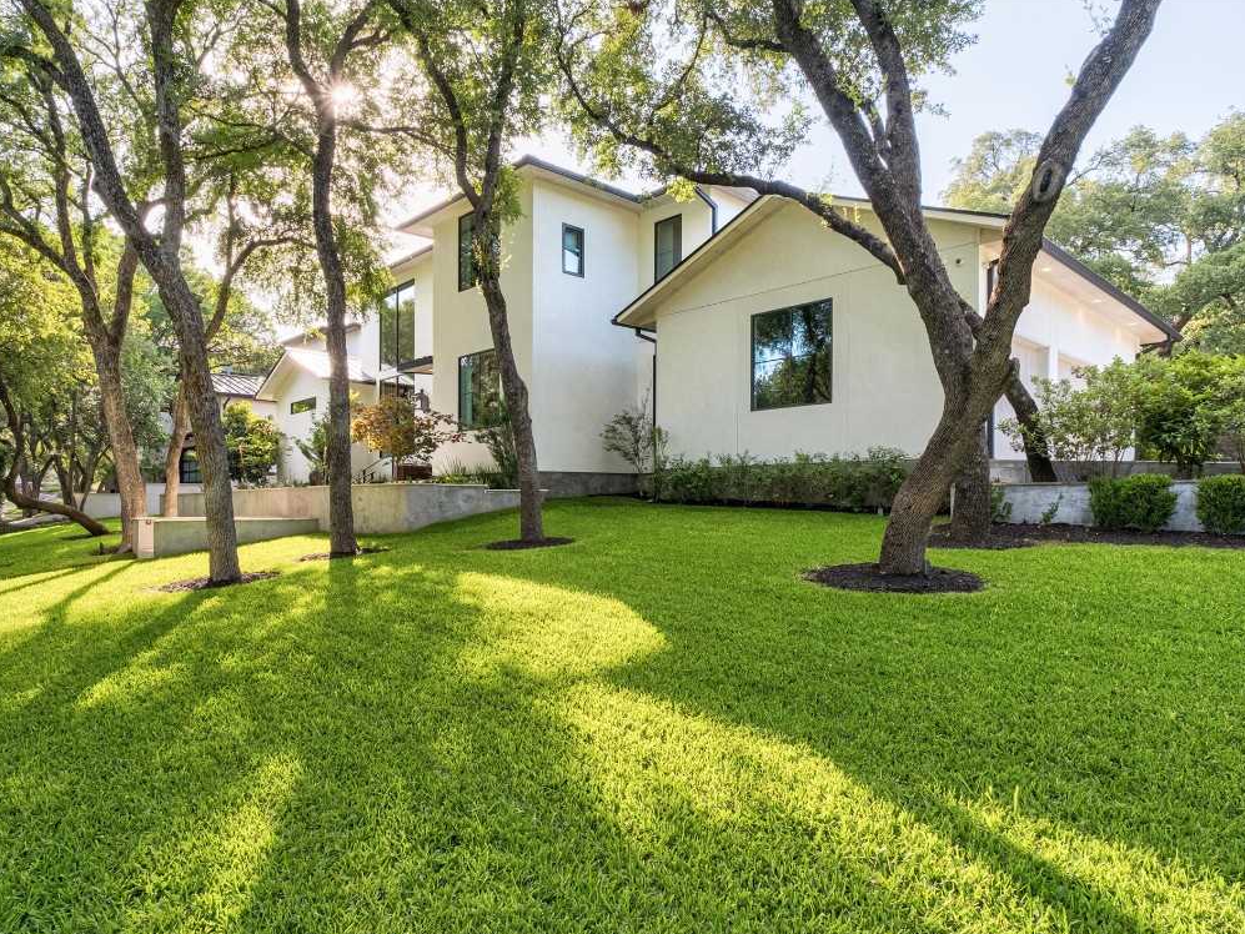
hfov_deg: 81.7
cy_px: 473
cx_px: 592
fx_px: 719
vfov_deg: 66.0
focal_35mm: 20
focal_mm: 12
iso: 640
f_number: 8
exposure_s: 1/200
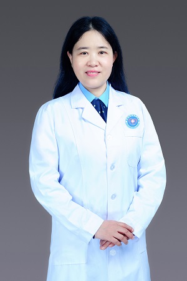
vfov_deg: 39.6
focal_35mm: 50
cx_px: 94
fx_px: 390
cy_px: 140
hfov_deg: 27.0
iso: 200
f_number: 9
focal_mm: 50
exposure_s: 1/160
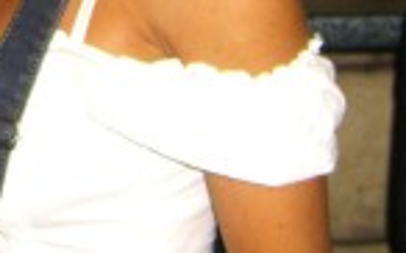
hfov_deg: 12.4
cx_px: -50
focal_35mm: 166
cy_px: -356
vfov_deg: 7.4
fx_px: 1835
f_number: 2.8
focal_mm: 7.9
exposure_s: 1/60
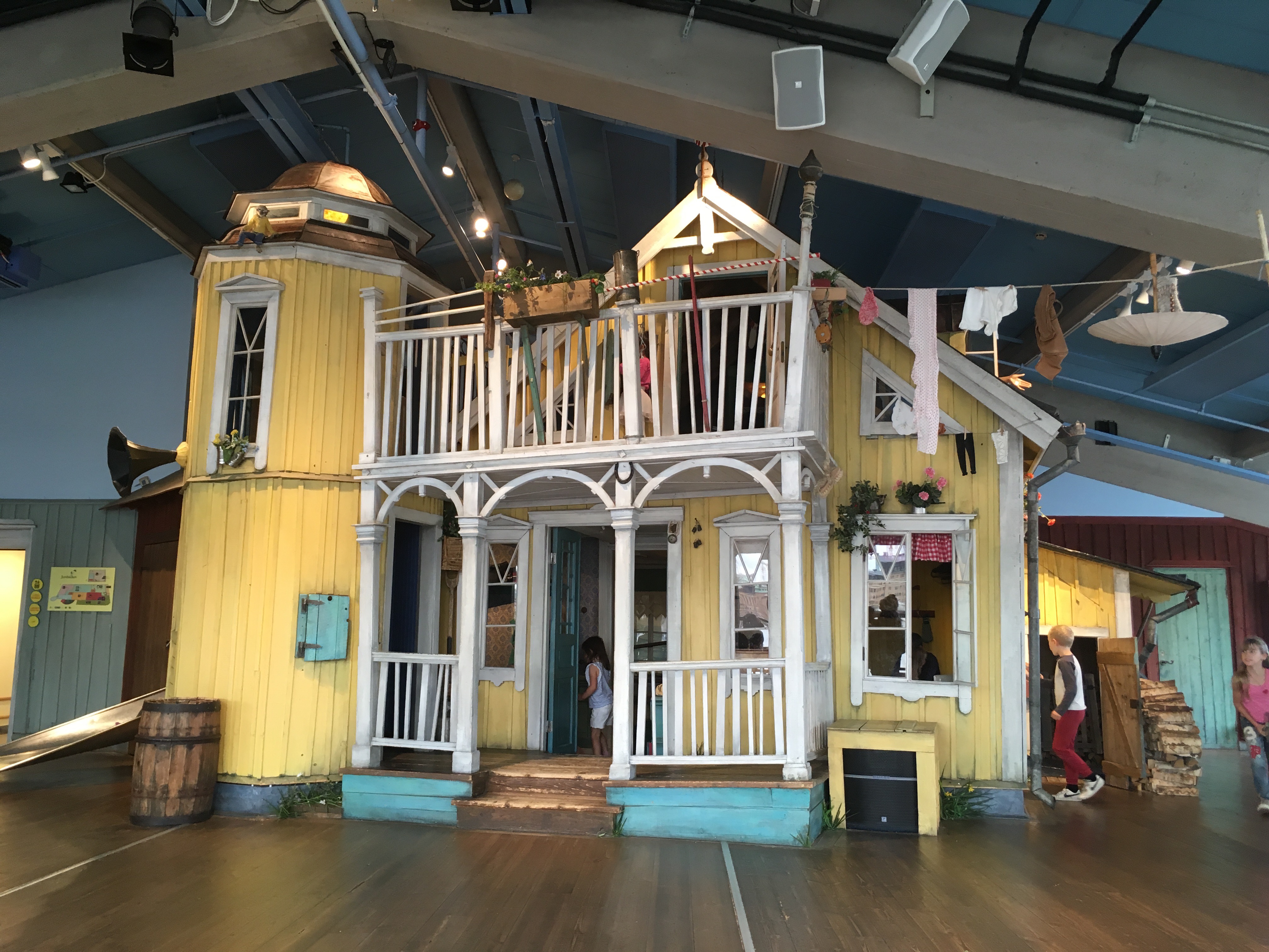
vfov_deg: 48.2
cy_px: 476
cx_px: 634
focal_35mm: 29
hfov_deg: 61.7
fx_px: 1063
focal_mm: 4.15
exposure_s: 1/33
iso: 64
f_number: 2.2
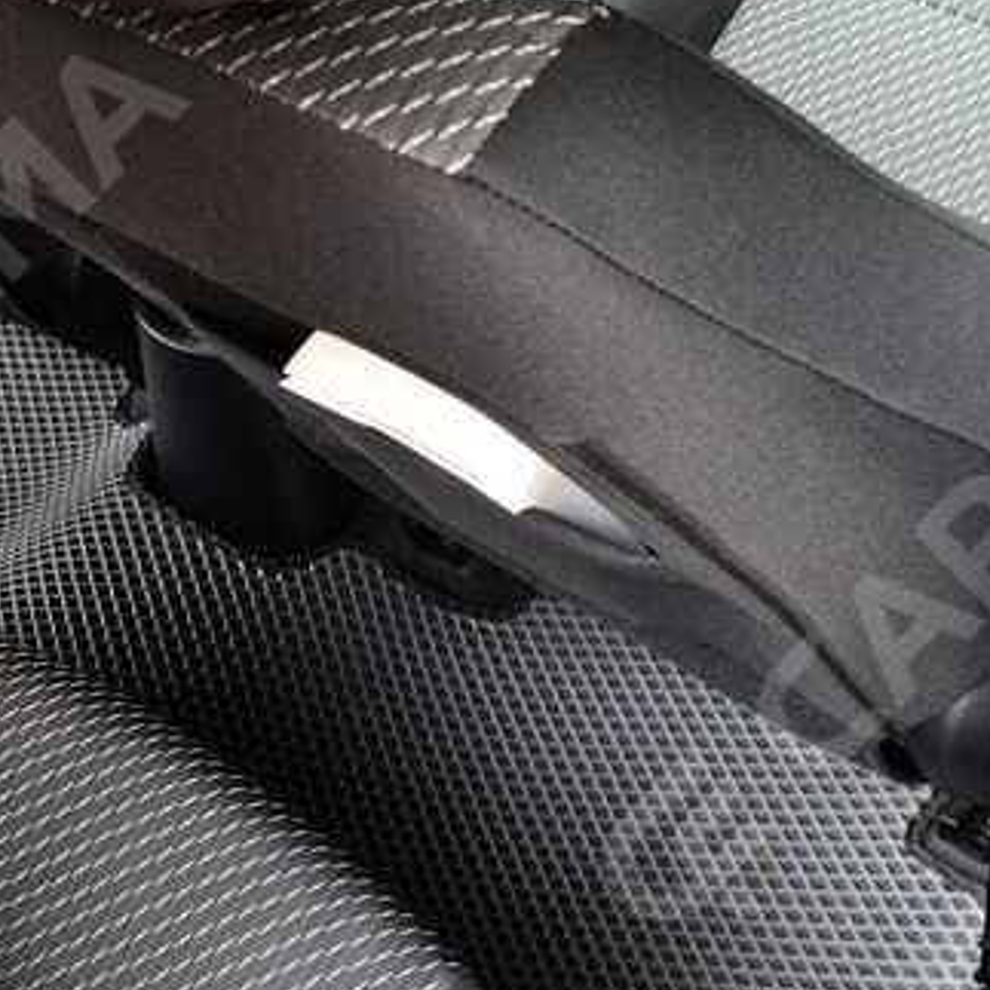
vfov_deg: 27.1
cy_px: 670
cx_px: 316
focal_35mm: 63
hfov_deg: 27.1
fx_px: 2038
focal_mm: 20
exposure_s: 1/6
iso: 800
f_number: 5.6
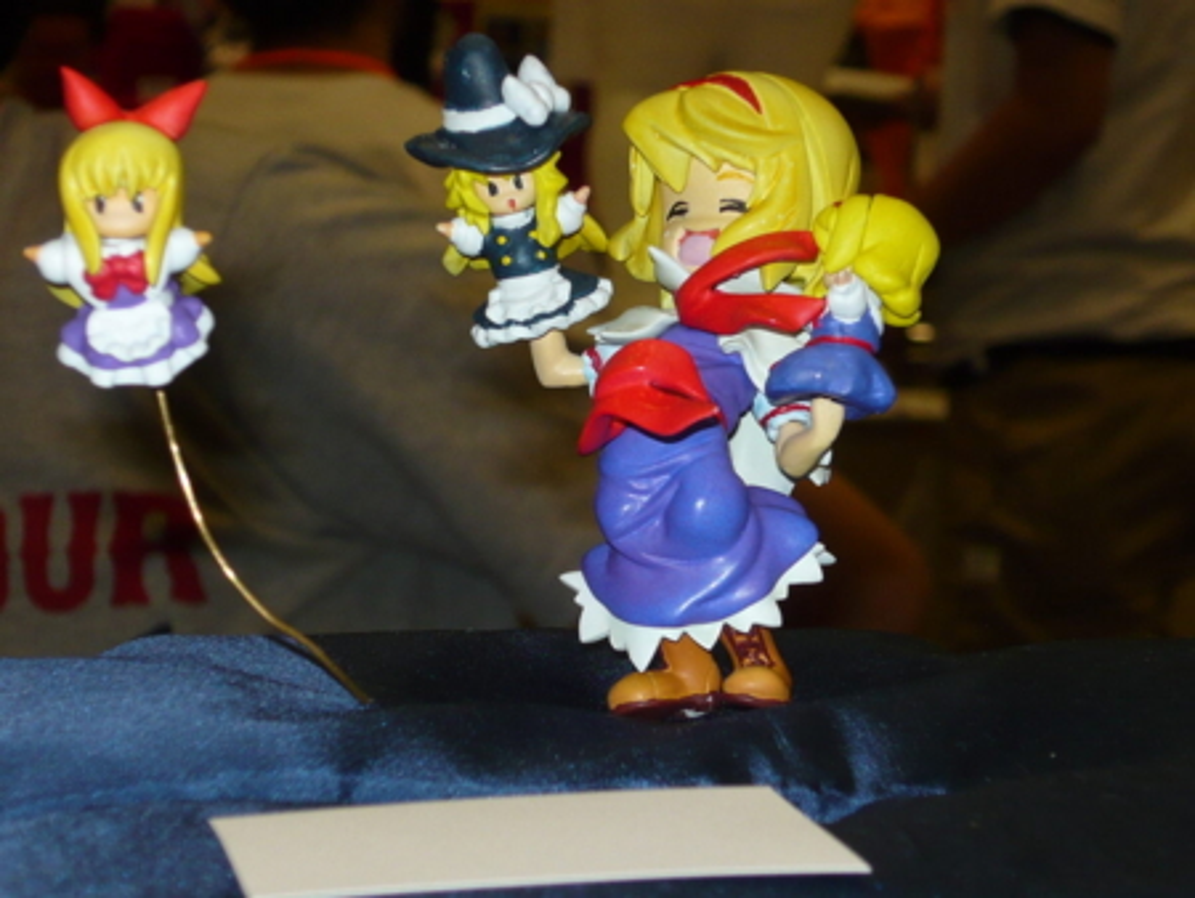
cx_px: 598
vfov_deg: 13.1
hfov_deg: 17.4
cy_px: 449
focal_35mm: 113
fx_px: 3903
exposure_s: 1/50
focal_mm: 11.7
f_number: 4
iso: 100
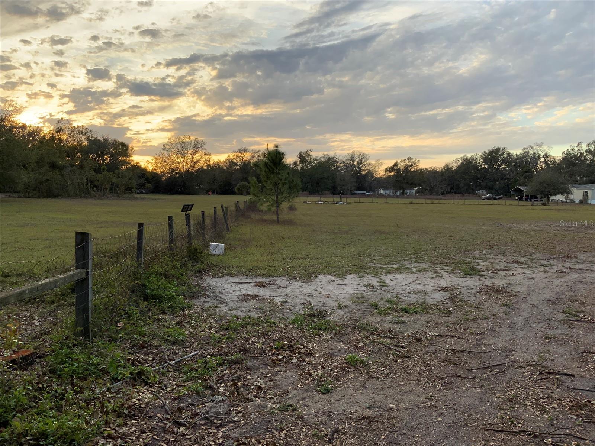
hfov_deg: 61.7
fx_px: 498
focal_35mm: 29
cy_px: 223
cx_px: 298
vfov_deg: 48.2
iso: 16
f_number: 1.8
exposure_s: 1/324
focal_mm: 3
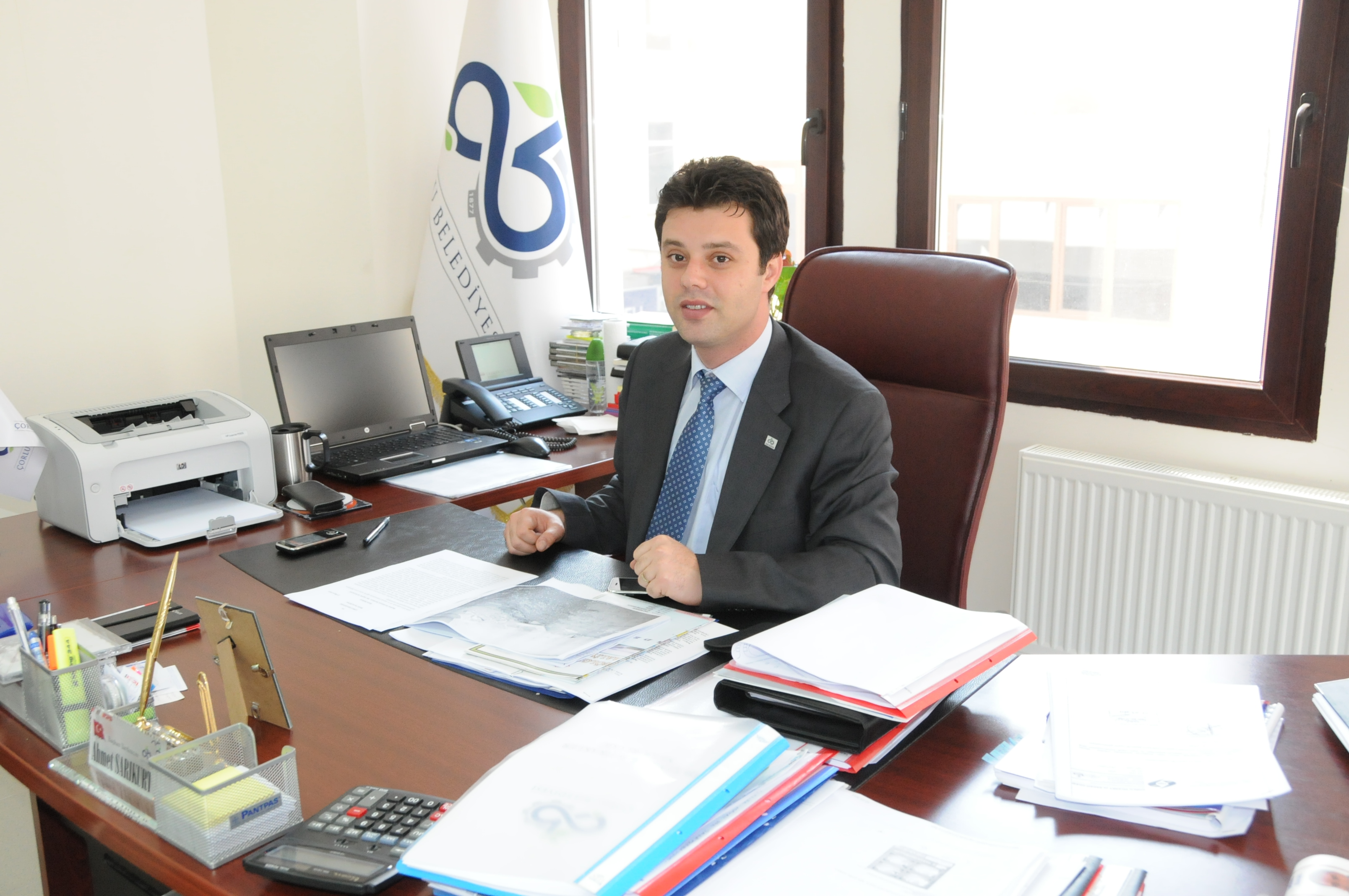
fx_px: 1235
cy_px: 448
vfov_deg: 39.9
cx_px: 674
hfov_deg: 57.3
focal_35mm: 33
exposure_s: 1/80
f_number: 5.6
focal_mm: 22
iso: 1600
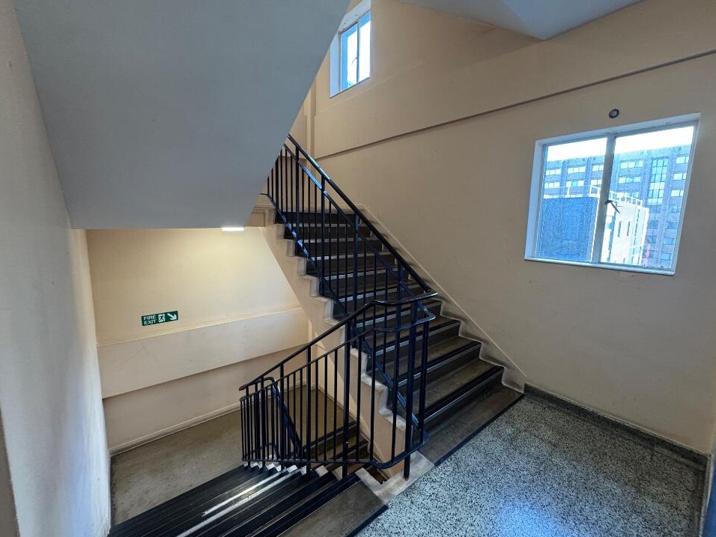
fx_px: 310
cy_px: 263
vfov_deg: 81.7
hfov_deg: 98.2
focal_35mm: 15
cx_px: 364
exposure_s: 1/50
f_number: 2.2
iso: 160
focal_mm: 2.22
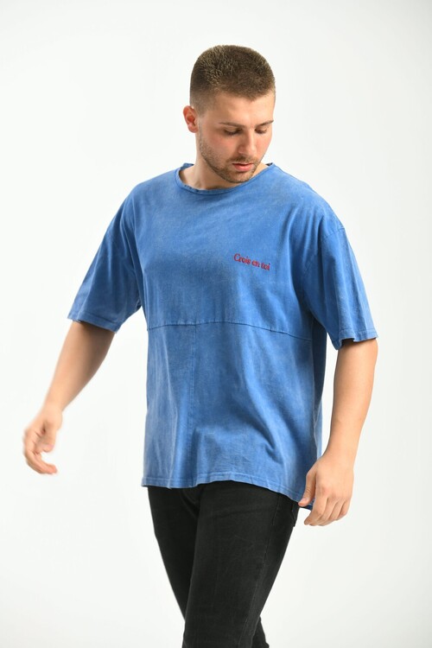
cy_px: 324
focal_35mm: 135
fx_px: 2430
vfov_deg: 15.2
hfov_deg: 10.2
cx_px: 216
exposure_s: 1/160
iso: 100
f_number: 5.6
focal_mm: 135
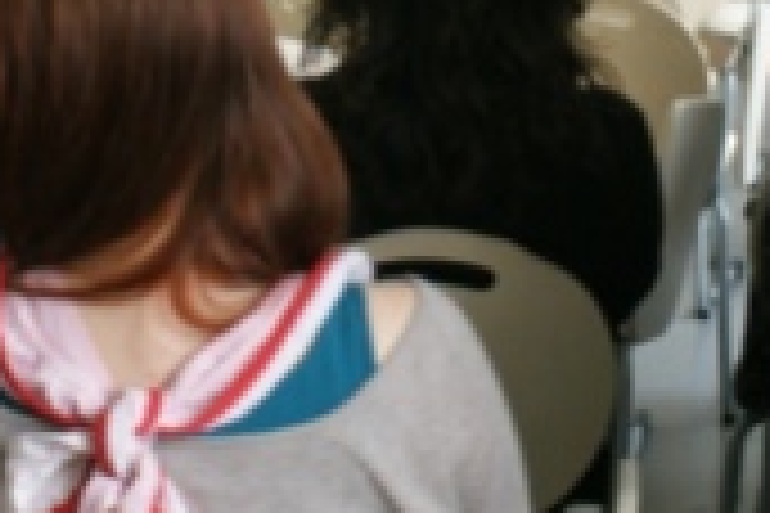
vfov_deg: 12.2
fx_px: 2353
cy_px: -74
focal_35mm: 110
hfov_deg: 18.6
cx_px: 482
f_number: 5.6
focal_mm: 28
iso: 800
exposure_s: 1/50
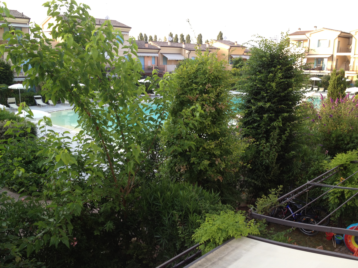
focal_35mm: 35
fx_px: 362
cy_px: 134
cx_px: 179
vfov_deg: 40.7
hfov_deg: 52.6
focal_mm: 4.28
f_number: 2.4
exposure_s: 1/188
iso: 50
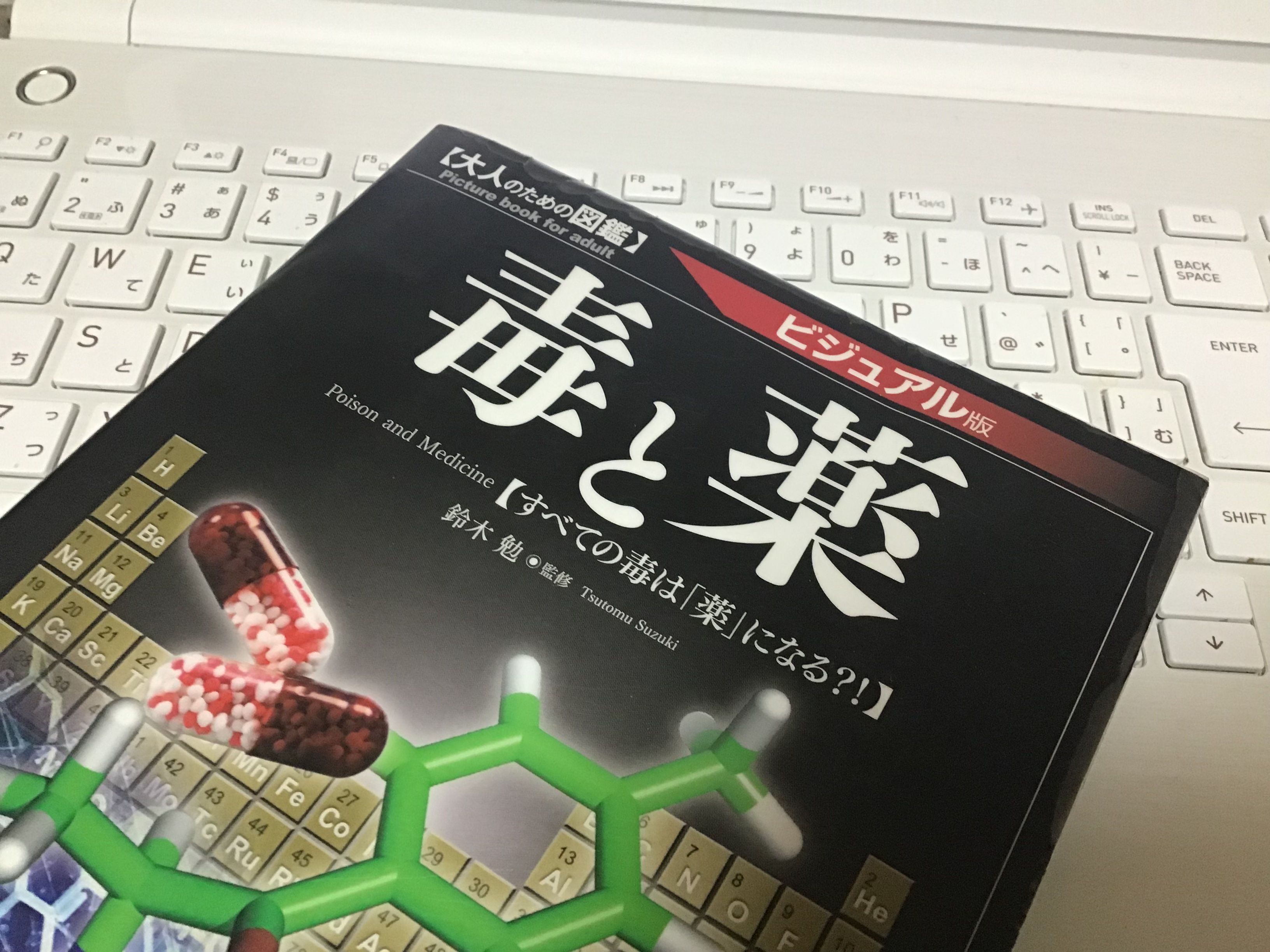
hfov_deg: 58.4
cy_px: 476
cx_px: 635
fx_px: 1137
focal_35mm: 31
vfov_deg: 45.4
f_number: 2.4
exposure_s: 1/30
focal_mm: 3.3
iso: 125
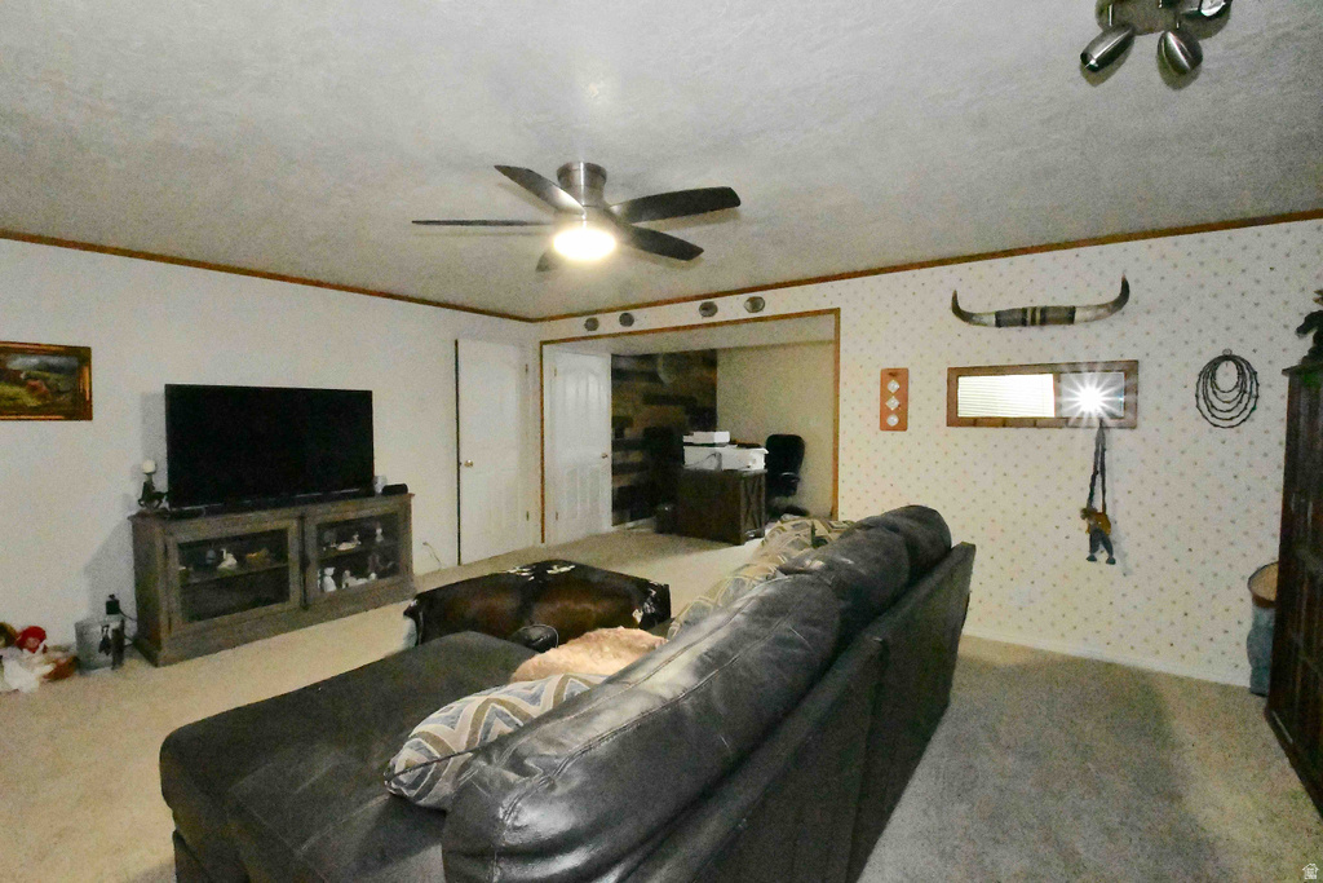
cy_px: 442
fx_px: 551
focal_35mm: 15
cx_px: 662
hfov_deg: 100.4
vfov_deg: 77.3
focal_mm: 10
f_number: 20
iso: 51200
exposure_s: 1/60
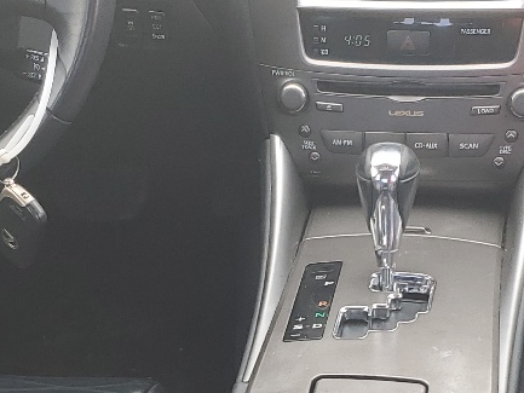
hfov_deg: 20.4
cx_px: 315
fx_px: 1454
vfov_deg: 15.2
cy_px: 359
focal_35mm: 96
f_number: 1.5
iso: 50
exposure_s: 1/141
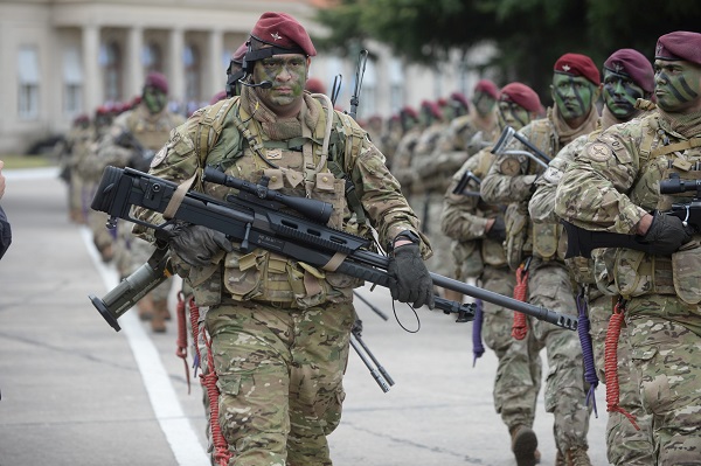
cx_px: 350
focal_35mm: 150
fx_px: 2918
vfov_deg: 9.1
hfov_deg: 13.7
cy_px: 233
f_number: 5.6
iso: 400
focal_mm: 150
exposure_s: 1/500
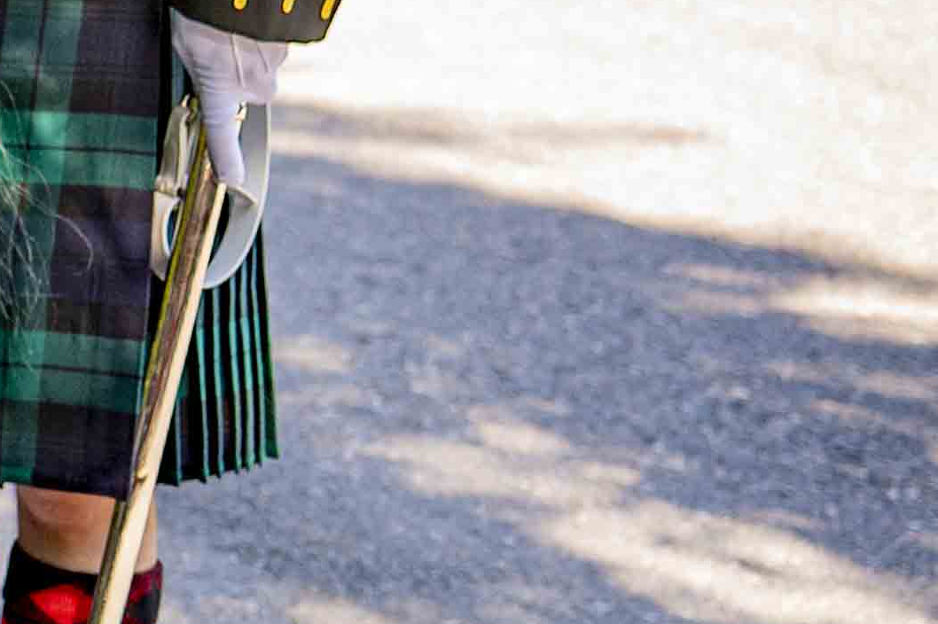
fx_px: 5208
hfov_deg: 9.0
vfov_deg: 6.9
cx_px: -1559
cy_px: 175
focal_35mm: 200
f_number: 2.5
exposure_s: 1/250
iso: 125
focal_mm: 35
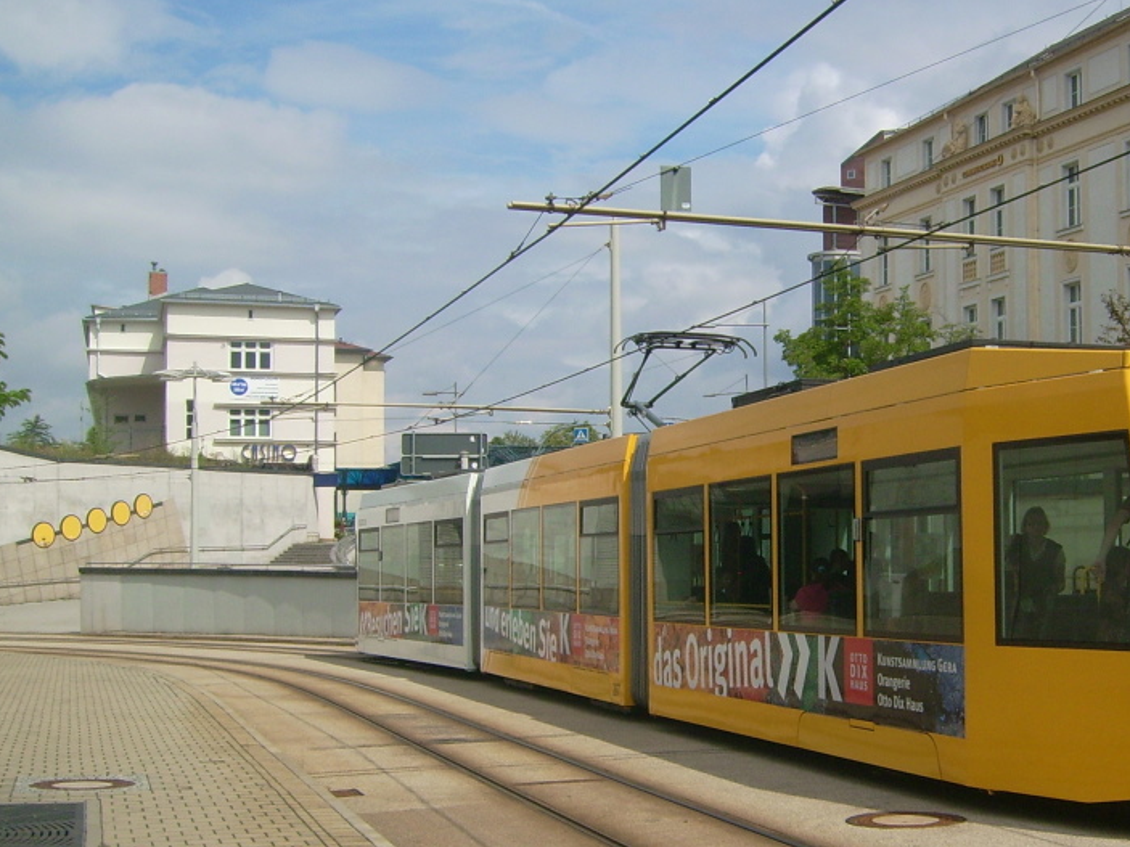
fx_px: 1665
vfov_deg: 28.5
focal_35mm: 51
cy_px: 487
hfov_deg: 37.0
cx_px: 786
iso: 50
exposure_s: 1/771
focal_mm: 5.95
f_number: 5.8
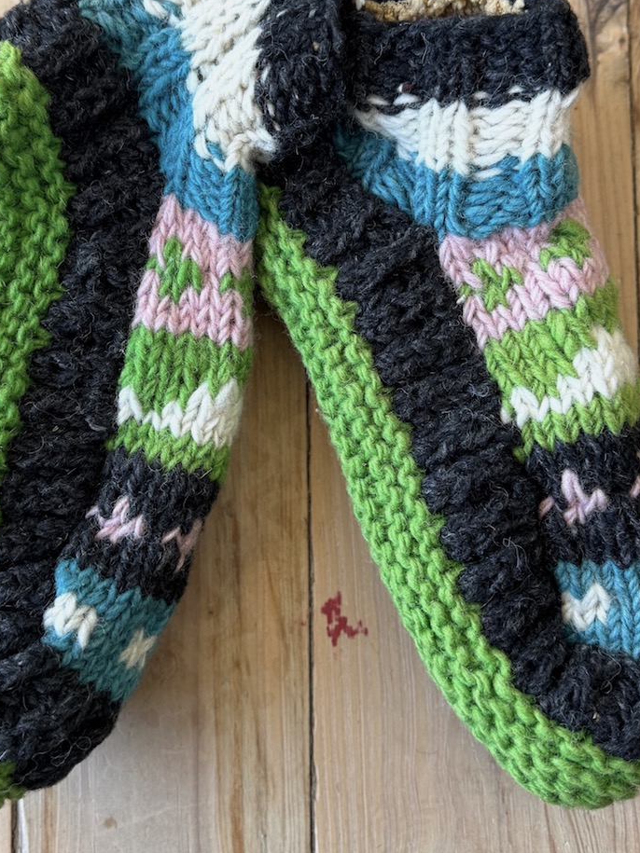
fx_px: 912
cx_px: 287
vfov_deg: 49.9
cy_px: 349
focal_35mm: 37
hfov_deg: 38.6
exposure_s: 1/121
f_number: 1.78
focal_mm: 6.76
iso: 100
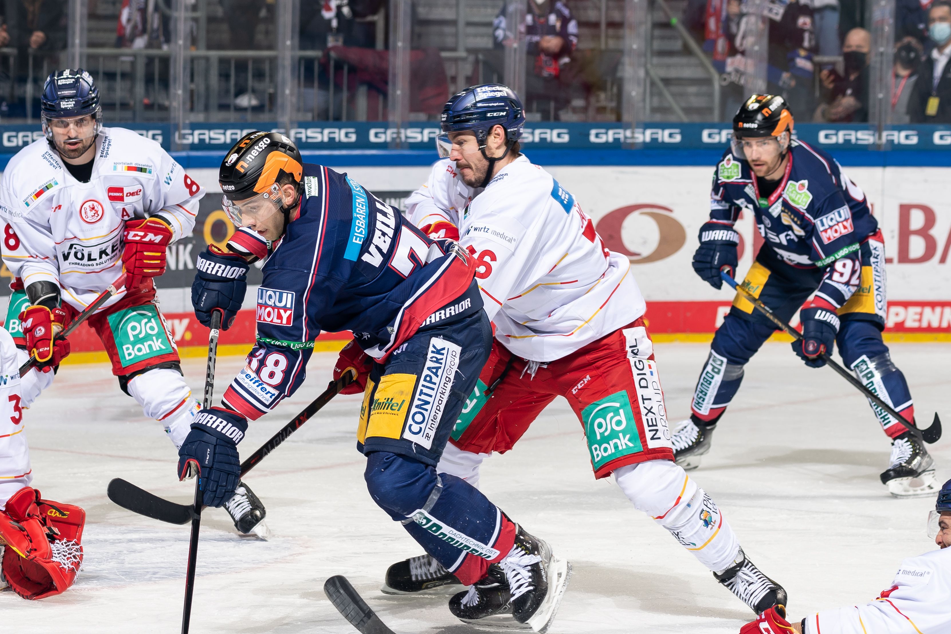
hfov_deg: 10.5
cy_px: 364
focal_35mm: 196
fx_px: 5178
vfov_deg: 7.0
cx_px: 405
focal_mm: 120
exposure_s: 1/250
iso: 200
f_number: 4.5
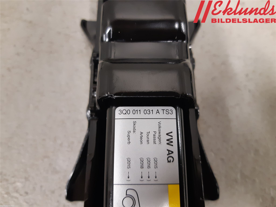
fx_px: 207
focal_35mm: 26
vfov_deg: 53.1
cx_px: 138
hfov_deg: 67.3
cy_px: 104
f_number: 1.7
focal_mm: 3.93
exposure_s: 1/33
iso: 200
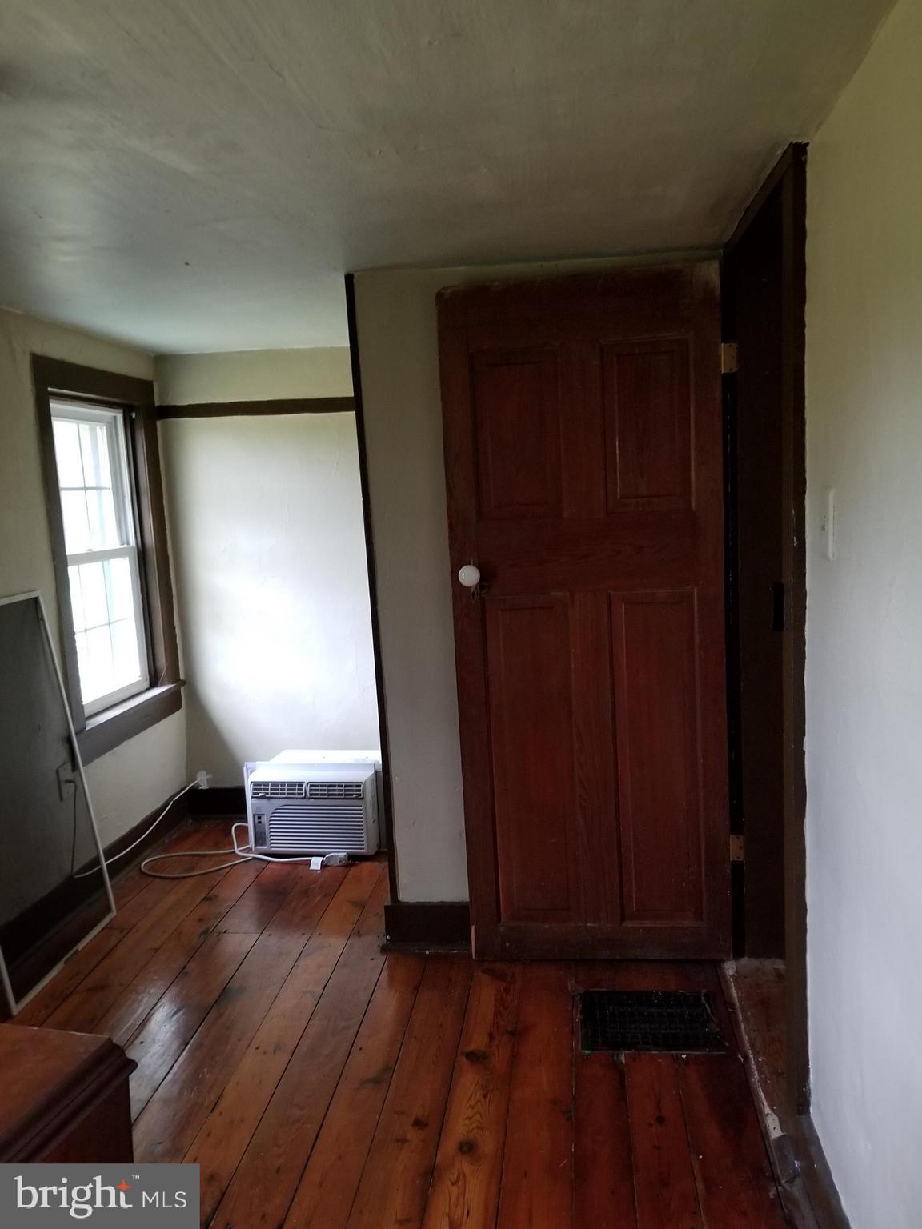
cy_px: 614
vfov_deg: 67.3
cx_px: 461
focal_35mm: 26
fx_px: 923
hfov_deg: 53.1
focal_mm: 4.25
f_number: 1.7
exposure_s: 1/15
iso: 200
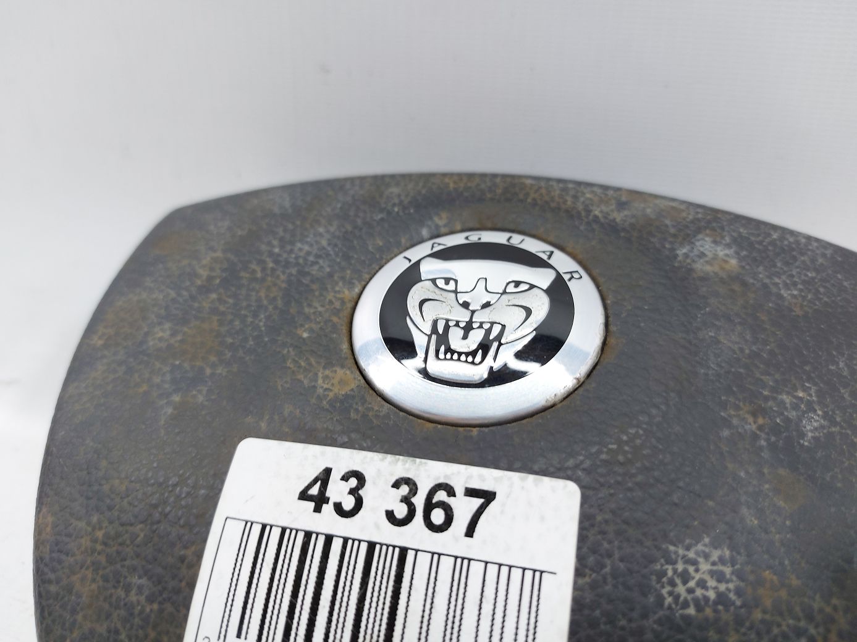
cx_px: 428
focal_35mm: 24
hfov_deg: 71.6
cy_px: 321
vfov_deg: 56.8
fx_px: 594
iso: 64
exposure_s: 1/50
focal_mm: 5.23
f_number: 1.8
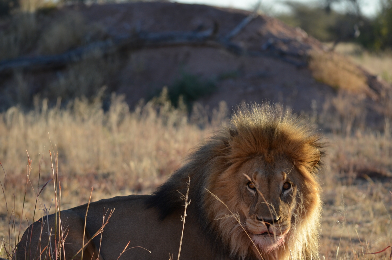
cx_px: 204
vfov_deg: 5.2
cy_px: 129
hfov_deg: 7.8
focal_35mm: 265
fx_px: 2874
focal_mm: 165
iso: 280
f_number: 5.6
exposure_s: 1/500
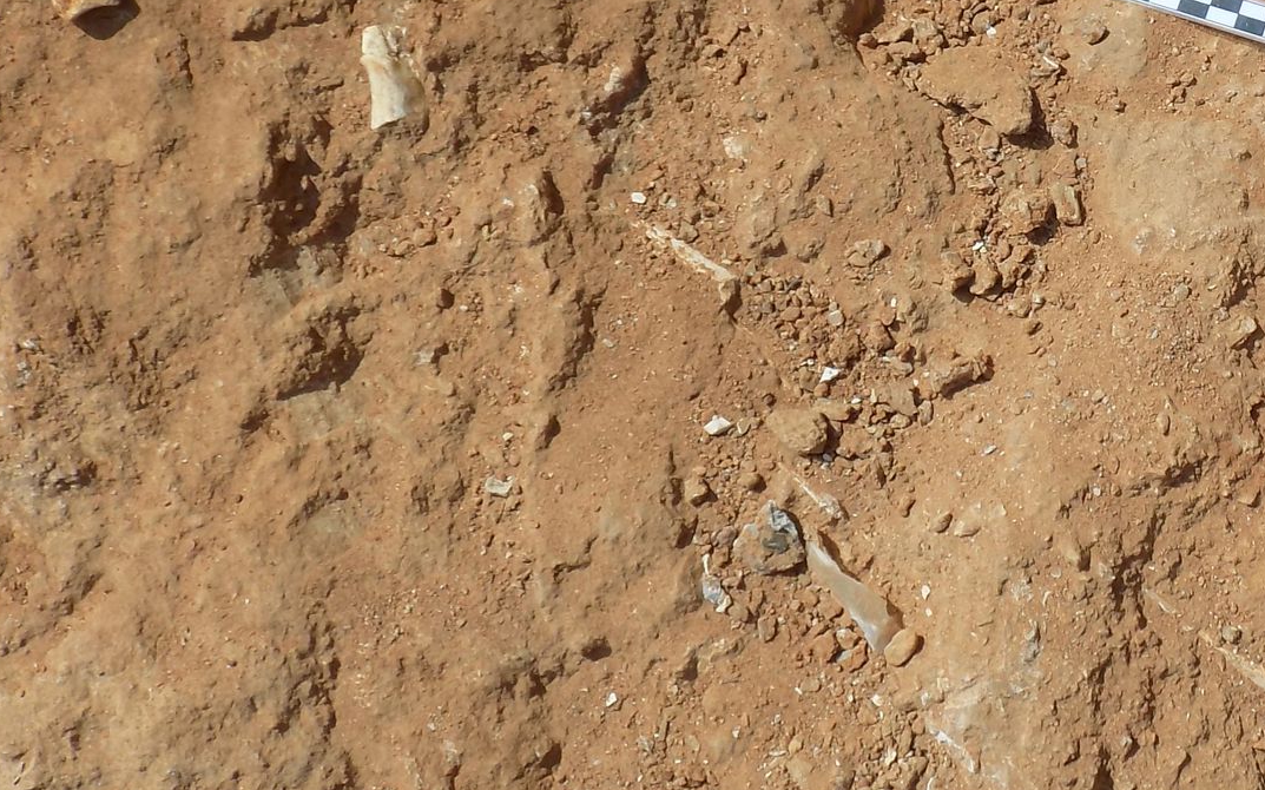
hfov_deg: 23.7
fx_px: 2895
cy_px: 208
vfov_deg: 15.5
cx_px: 1234
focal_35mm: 84
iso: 80
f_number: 10.9
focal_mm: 6.1
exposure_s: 1/160
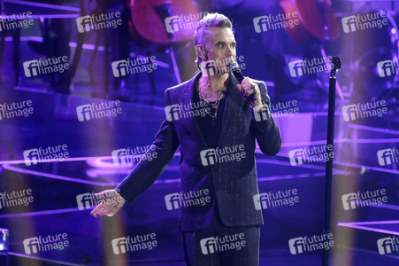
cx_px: 200
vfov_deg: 2.7
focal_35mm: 500
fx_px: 5537
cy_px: 133
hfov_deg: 4.1
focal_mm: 500
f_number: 5.6
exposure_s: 1/320
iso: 12800
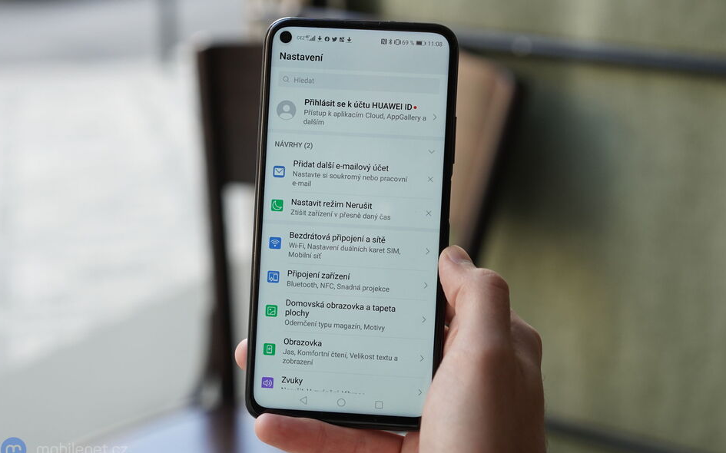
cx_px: 360
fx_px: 1127
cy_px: 227
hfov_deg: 35.7
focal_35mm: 57
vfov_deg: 22.7
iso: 1000
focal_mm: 55
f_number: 4.5
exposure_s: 1/250
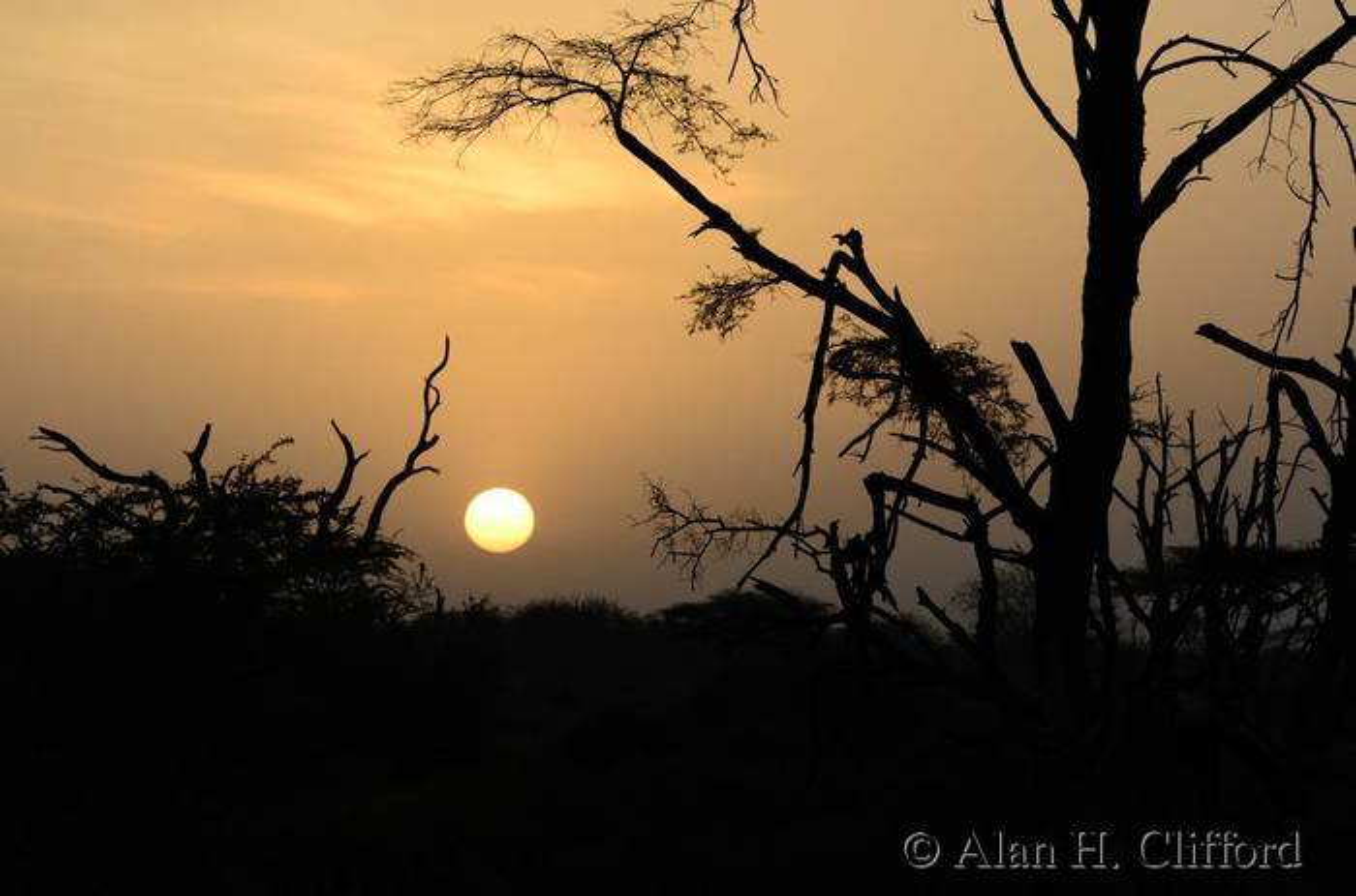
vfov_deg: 7.5
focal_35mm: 183
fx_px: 6876
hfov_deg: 11.3
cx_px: 678
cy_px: 448
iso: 200
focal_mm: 122
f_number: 6.3
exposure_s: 1/500
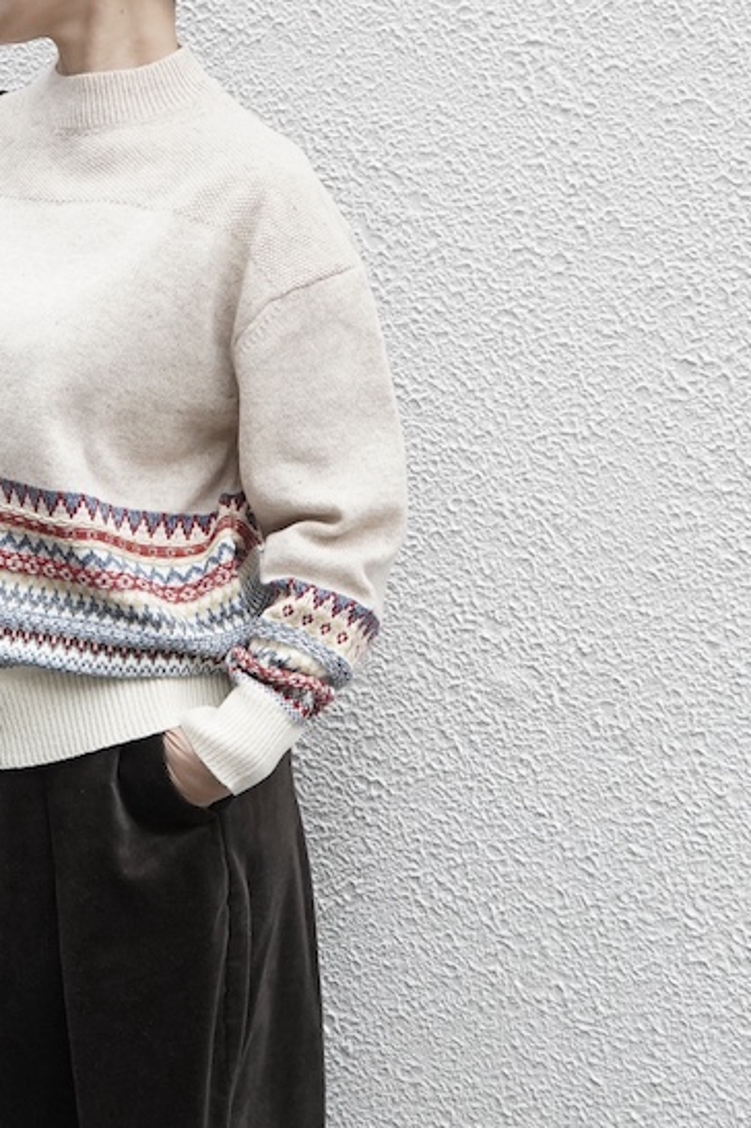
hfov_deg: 15.4
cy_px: 408
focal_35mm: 88
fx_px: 2757
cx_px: 99
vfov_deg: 23.1
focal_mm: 32
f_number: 5.6
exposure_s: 1/400
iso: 3200
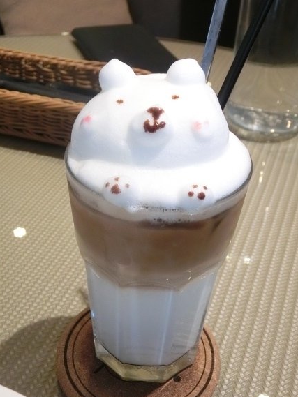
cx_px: 143
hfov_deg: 32.2
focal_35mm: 45
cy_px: 190
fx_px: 516
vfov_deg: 42.1
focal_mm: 7.15
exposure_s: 1/60
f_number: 4
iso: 800
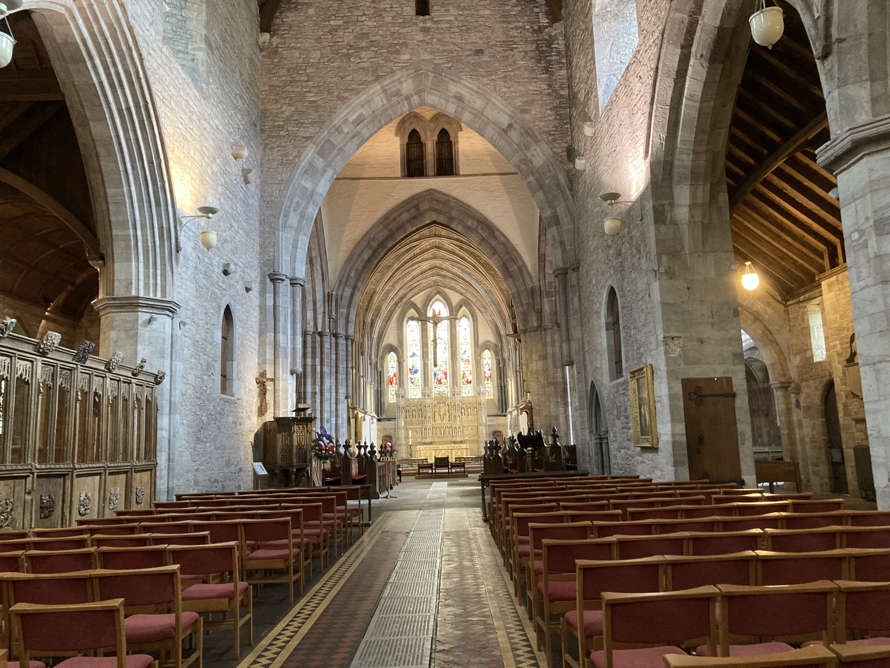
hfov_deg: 63.4
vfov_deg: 49.7
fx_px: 720
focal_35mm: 28
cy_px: 334
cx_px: 445
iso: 400
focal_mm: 3.99
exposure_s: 1/30
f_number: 1.8
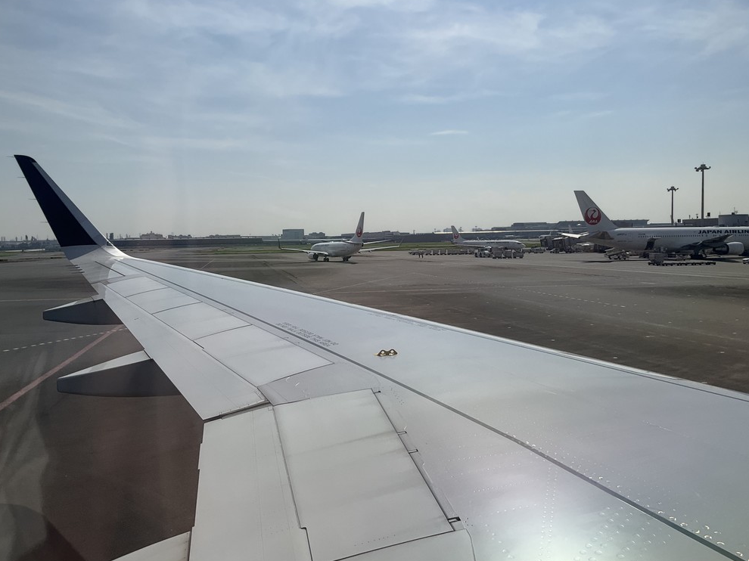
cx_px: 371
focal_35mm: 30
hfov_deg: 60.0
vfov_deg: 46.8
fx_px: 649
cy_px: 280
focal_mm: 3
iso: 25
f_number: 1.8
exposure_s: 1/6536
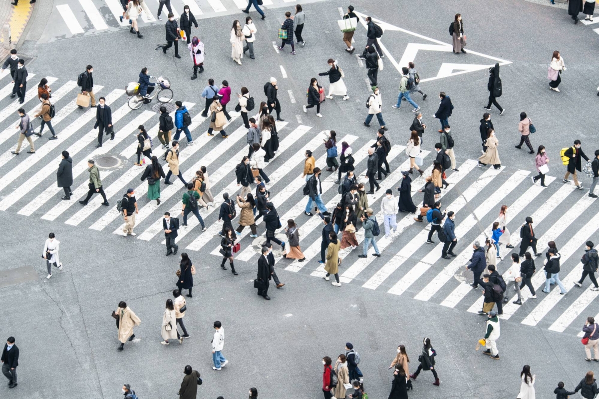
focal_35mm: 200
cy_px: 200
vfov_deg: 6.9
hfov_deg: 10.3
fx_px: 3326
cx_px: 300
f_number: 8
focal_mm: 200
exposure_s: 1/100
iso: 320
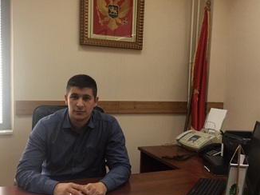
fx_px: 300
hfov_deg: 46.8
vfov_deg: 35.9
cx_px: 122
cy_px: 108
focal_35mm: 40
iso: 32
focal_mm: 4.15
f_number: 2.2
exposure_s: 1/50
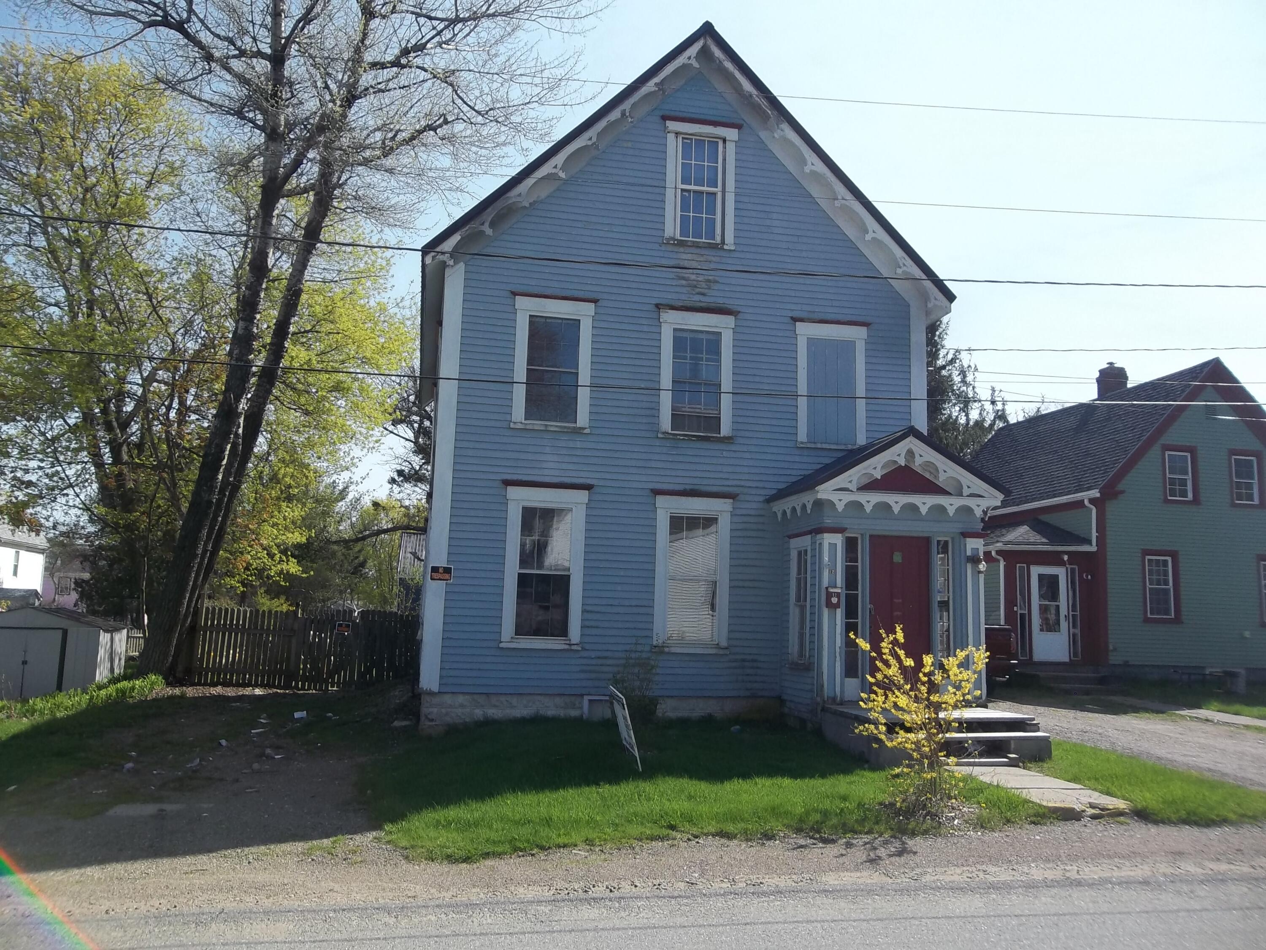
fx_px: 987
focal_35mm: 27
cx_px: 633
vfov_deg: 51.4
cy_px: 475
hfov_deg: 65.3
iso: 80
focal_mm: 4.9
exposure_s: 1/160
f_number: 8.9
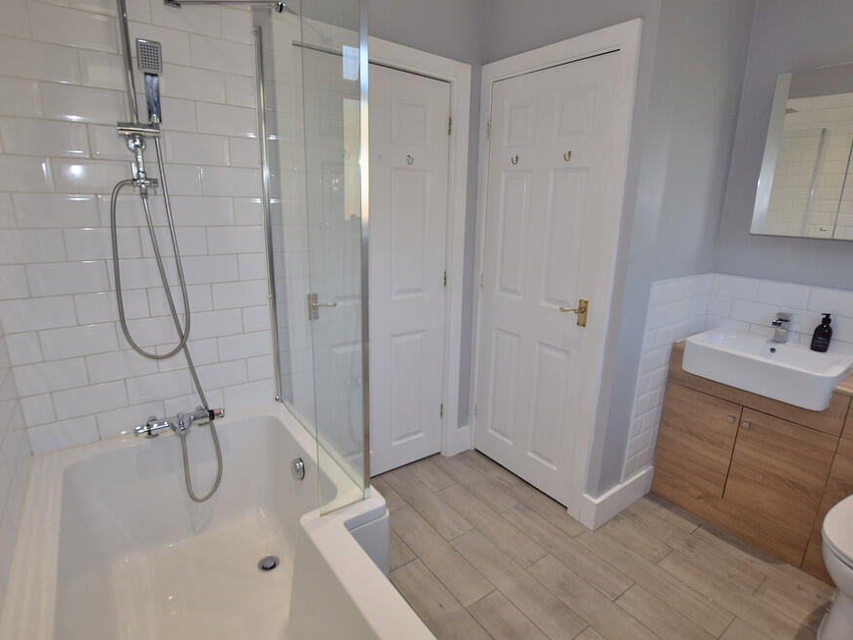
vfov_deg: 74.7
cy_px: 321
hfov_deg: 91.0
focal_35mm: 17
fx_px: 419
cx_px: 446
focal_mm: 10
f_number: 5.6
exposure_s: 1/125
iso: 360
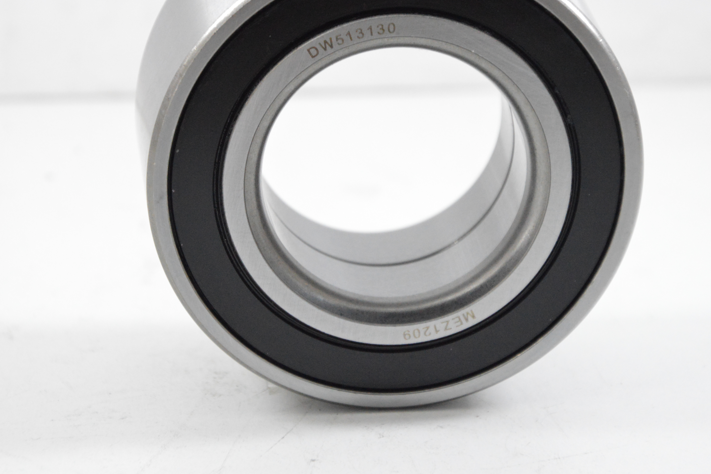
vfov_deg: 6.5
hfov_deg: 9.7
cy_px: 180
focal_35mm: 213
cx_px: 391
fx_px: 4200
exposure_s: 1/100
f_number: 7.1
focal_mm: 105
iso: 3200
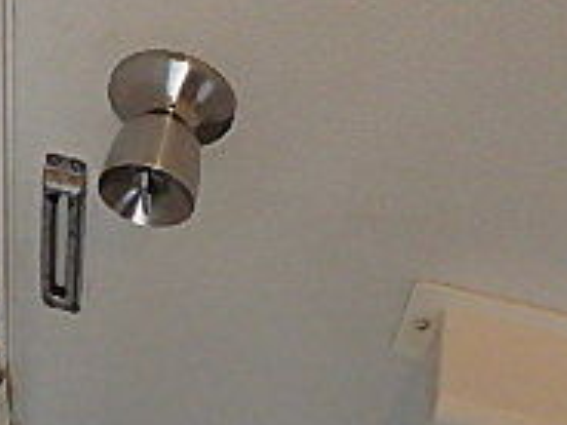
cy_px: -111
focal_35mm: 73
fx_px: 1196
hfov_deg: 25.8
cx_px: 55
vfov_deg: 18.9
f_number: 3.5
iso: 400
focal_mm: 3.7
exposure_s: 1/30
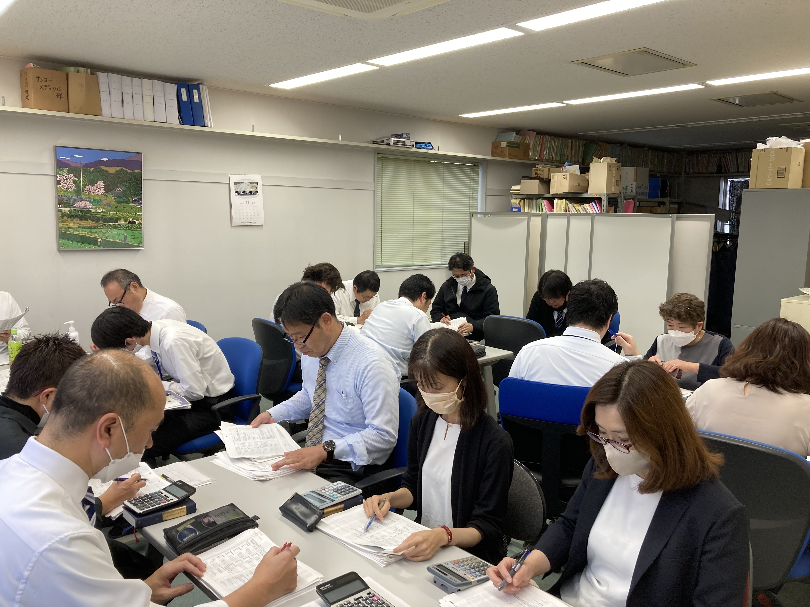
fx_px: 655
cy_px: 304
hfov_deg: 63.4
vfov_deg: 49.7
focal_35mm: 28
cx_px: 405
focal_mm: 3.99
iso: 64
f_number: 1.8
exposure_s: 1/60
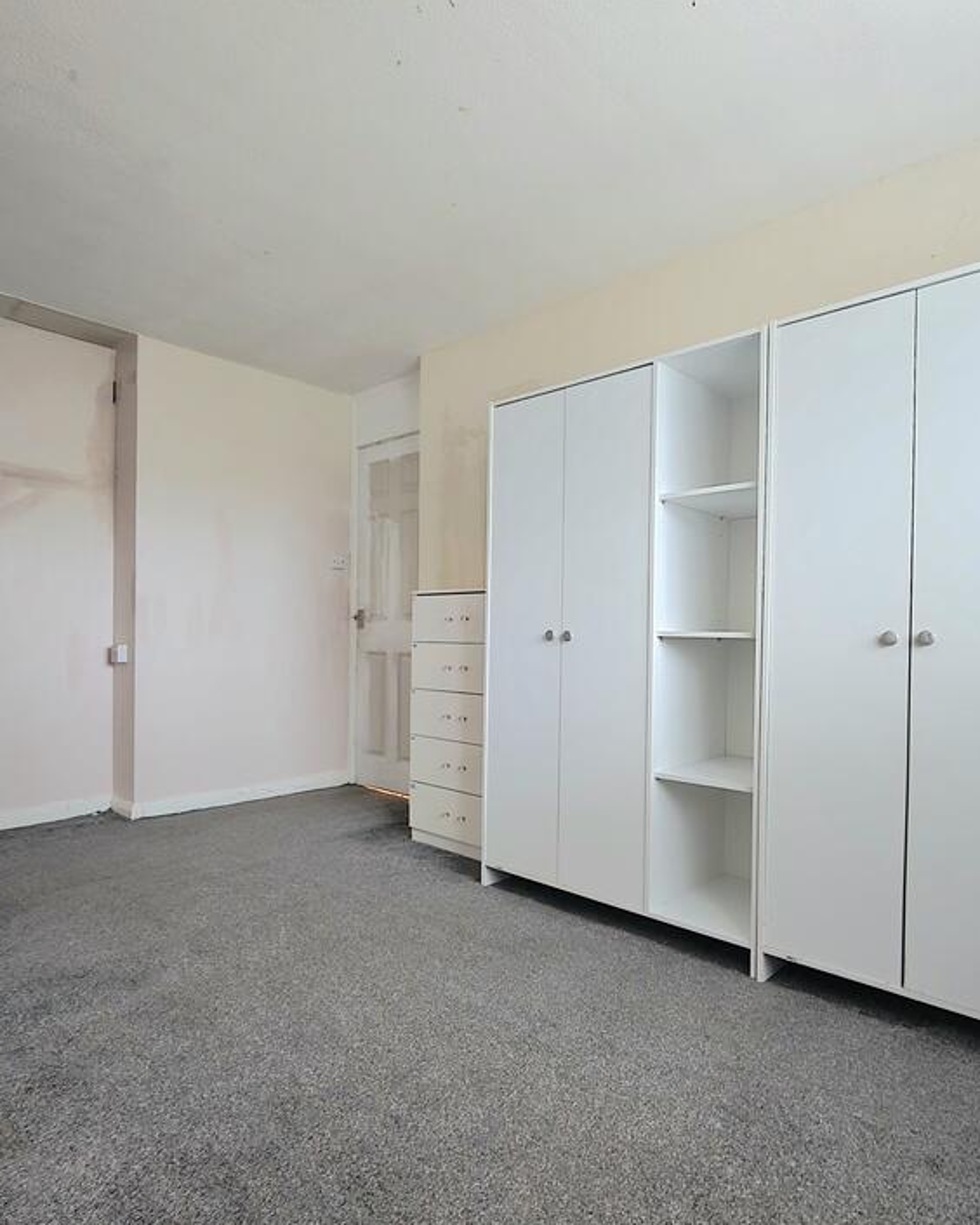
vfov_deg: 86.4
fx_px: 653
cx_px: 493
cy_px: 619
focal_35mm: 18
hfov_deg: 73.8
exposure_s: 1/10
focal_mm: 2.2
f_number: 2.2
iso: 320
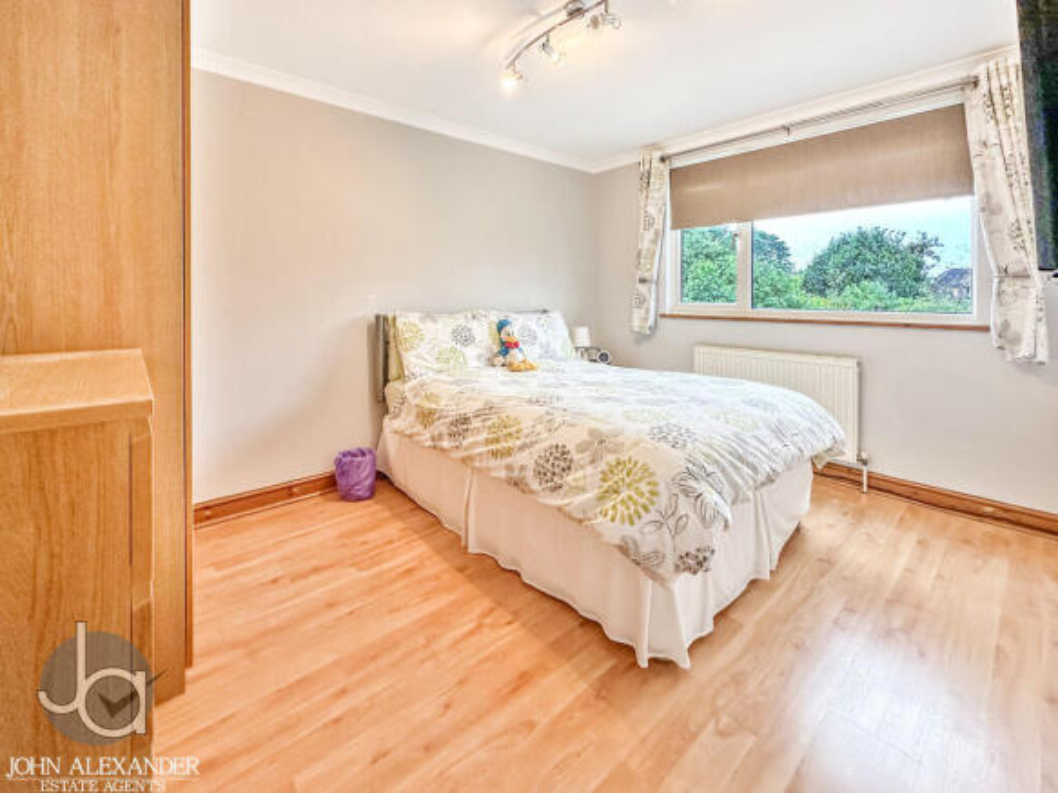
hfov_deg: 102.1
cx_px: 529
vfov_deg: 85.7
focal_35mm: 14
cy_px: 396
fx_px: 428
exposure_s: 1/50
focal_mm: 2.22
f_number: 2.2
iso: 200
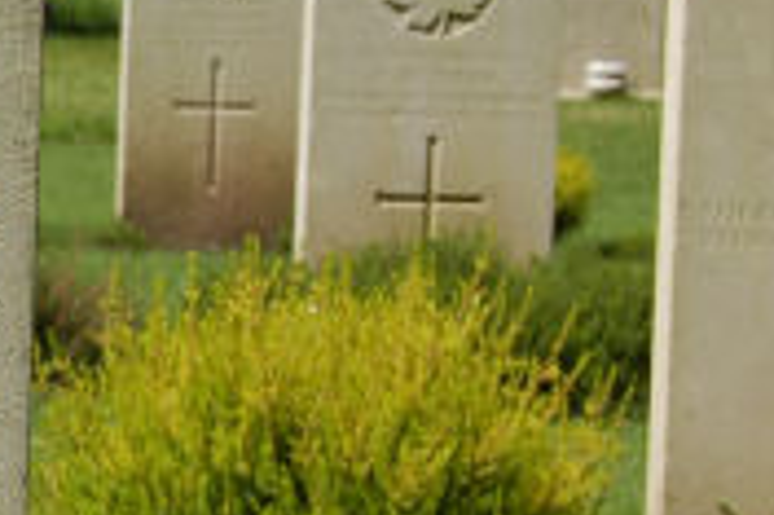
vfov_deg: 6.4
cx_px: -400
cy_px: 282
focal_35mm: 215
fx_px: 4618
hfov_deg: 9.3
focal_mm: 42
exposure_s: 1/400
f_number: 10
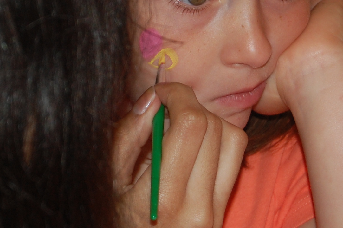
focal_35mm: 229
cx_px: 141
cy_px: 57
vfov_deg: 6.0
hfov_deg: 9.0
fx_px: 2183
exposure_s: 1/60
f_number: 5.6
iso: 400
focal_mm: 55
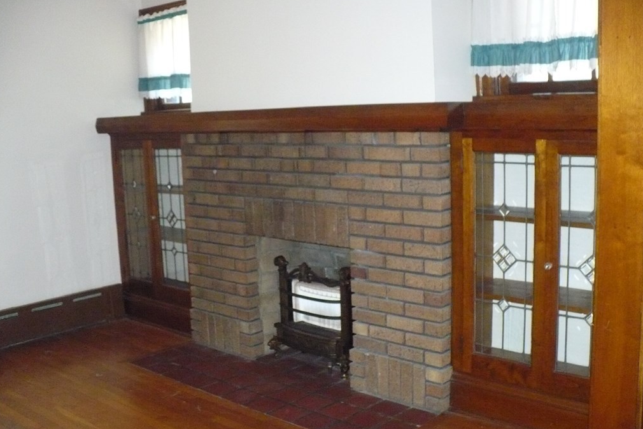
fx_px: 697
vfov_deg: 34.2
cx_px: 320
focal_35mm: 39
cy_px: 230
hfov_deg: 49.5
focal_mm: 6.1
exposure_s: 1/30
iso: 500
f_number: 2.8
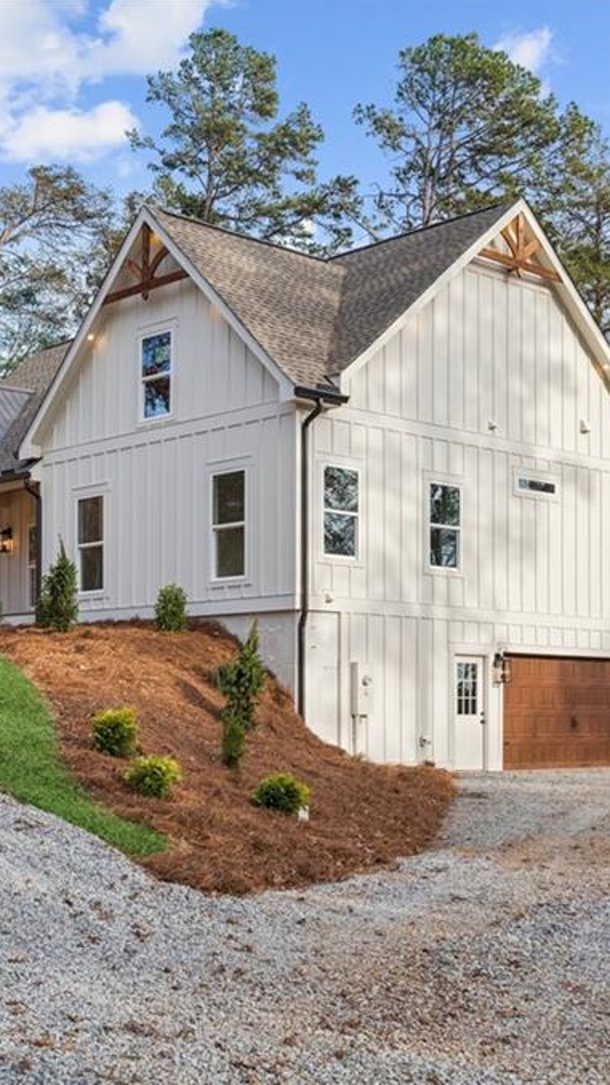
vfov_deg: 41.5
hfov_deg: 24.0
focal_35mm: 50
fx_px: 1433
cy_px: 542
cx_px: 219
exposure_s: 1/60
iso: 100
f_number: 8
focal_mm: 31.5
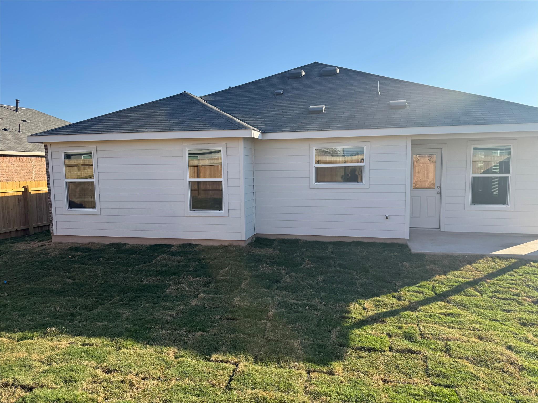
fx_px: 373
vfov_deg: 56.8
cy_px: 202
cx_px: 269
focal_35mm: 24
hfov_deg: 71.6
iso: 80
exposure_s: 1/2604
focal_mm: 6.76
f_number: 1.78
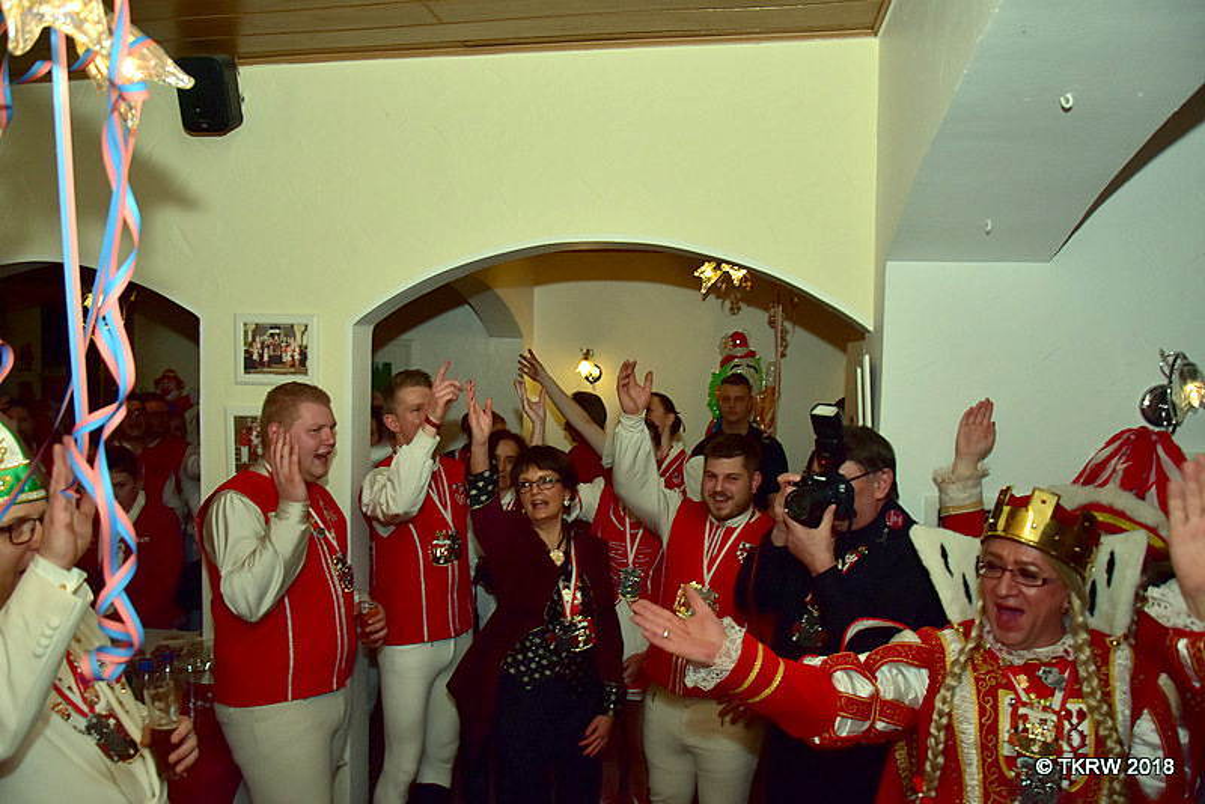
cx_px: 602
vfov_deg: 48.0
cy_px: 402
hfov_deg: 67.4
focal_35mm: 27
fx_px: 904
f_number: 3.5
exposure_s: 1/320
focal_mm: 18
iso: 400
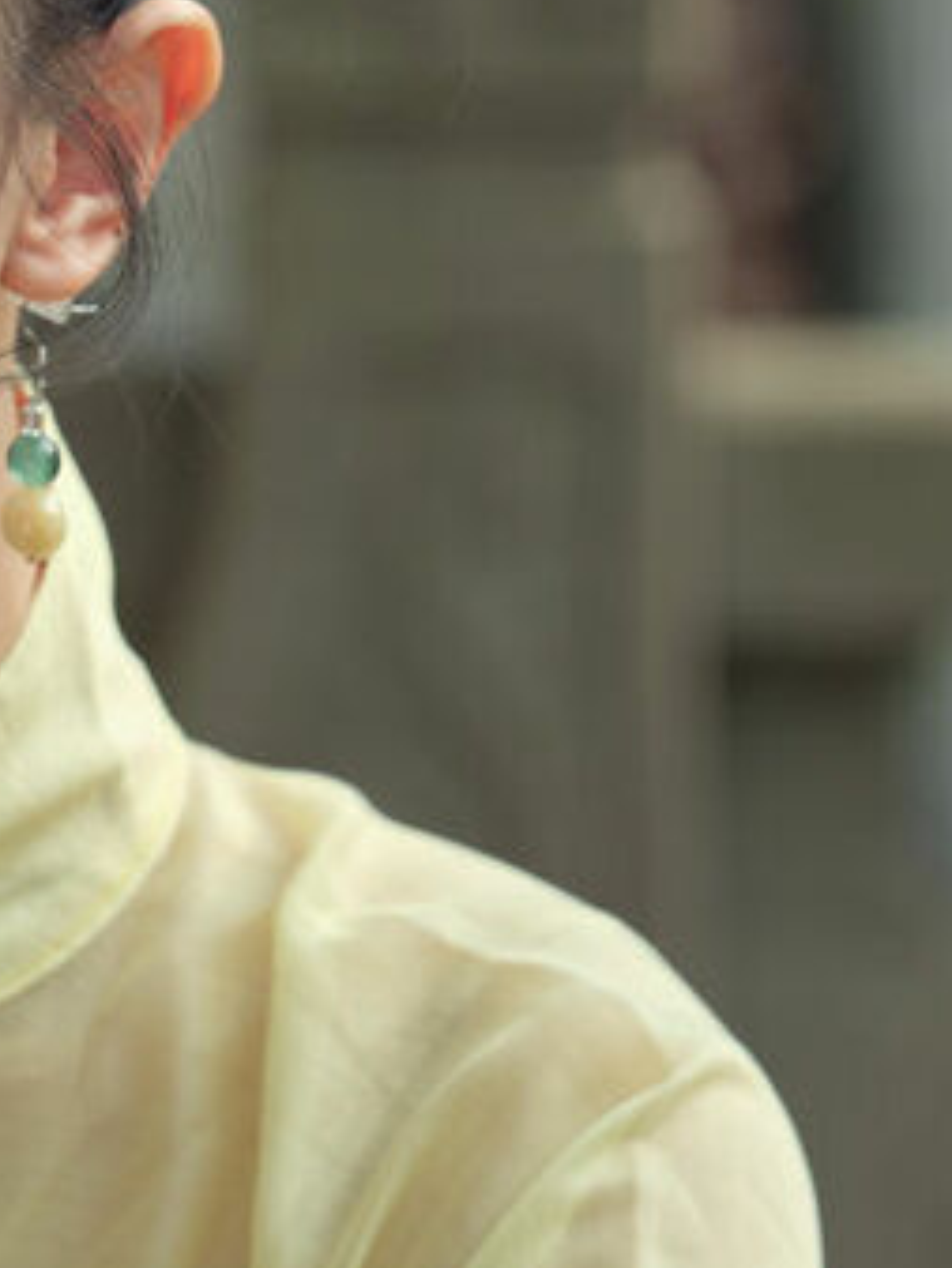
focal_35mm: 361
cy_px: 1400
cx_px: -282
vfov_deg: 5.5
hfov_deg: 4.1
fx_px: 13229
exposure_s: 1/320
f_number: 3.6
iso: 200
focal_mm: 110
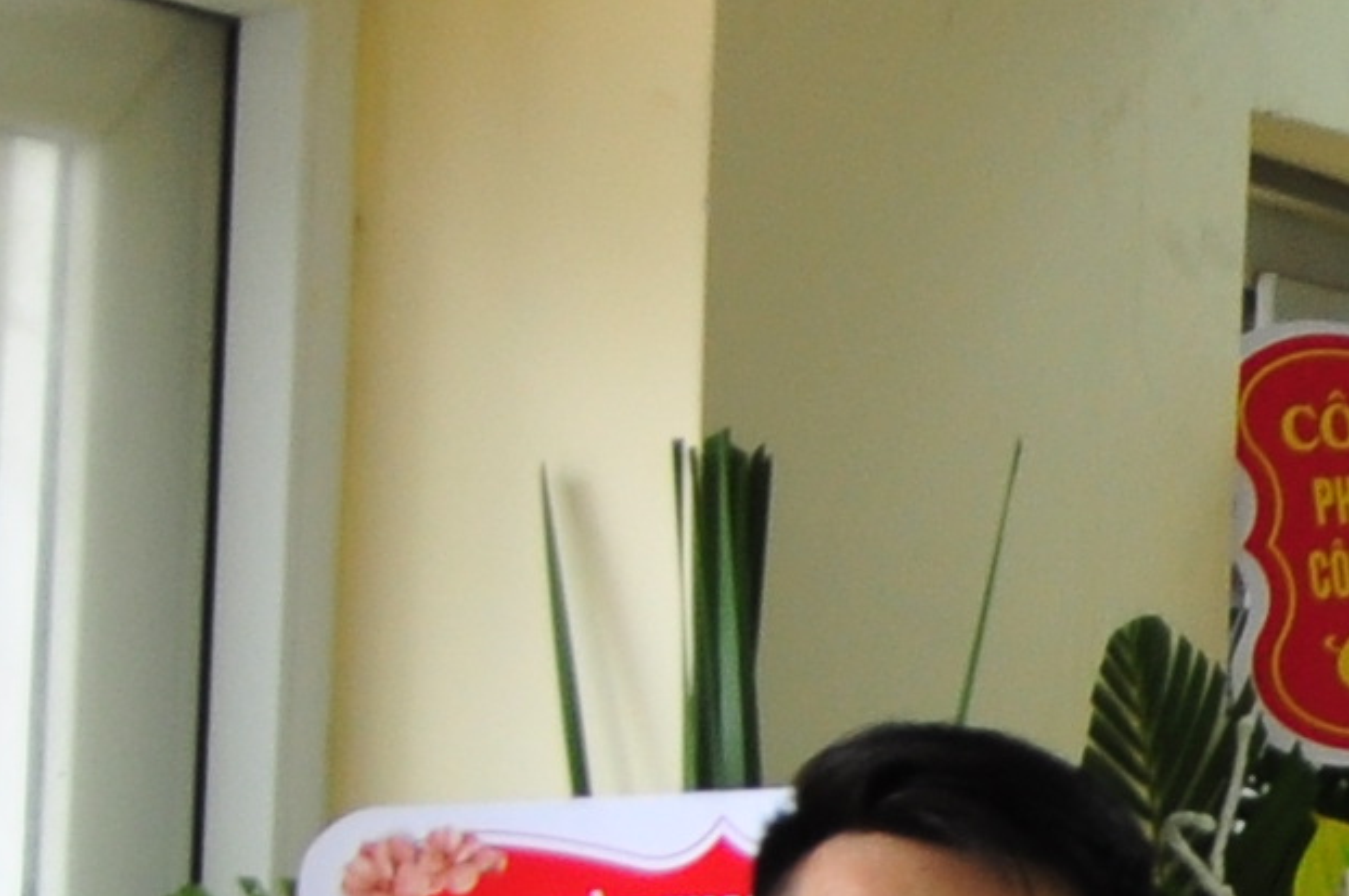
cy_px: 1074
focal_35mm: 258
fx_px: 9672
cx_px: 4333
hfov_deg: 7.0
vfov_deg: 5.3
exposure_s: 1/15
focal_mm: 25
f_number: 4
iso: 320
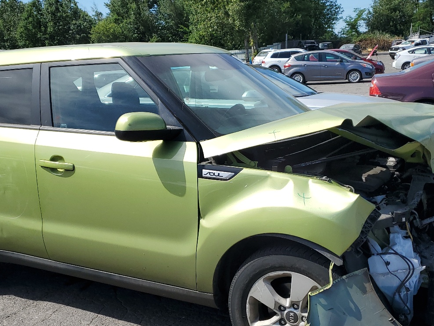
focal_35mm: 42
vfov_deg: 34.3
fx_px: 527
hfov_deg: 44.7
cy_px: 189
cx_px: 197
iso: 50
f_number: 1.5
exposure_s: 1/3333
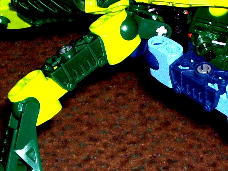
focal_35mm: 255
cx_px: 134
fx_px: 1680
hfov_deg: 7.8
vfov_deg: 5.8
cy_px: 126
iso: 200
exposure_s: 1/80
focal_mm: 12.8
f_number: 4.1
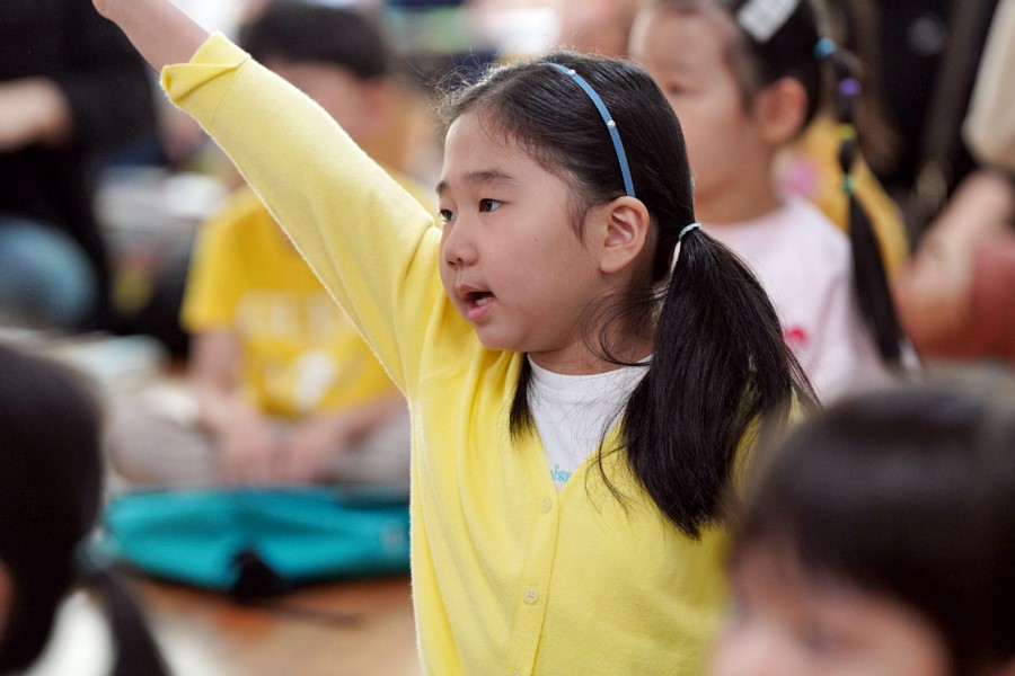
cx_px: 508
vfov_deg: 6.9
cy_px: 338
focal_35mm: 200
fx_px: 5638
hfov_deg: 10.3
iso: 3200
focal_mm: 200
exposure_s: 1/250
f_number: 4
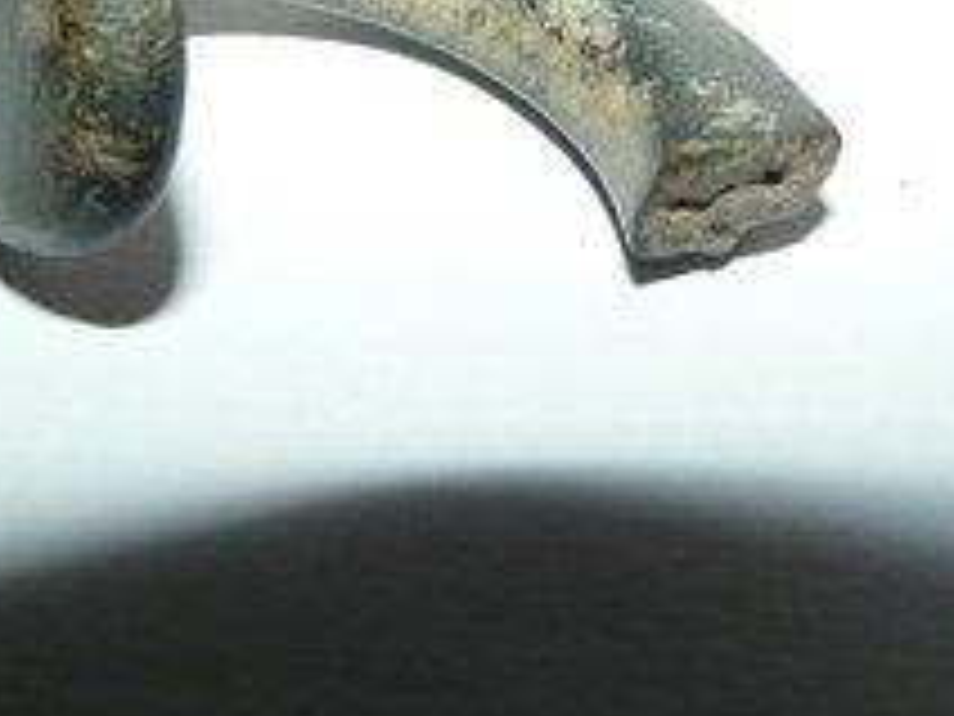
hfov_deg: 29.4
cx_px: 477
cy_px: 47
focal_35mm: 66
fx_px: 1819
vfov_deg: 21.7
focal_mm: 4.6
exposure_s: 1/30
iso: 100
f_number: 4
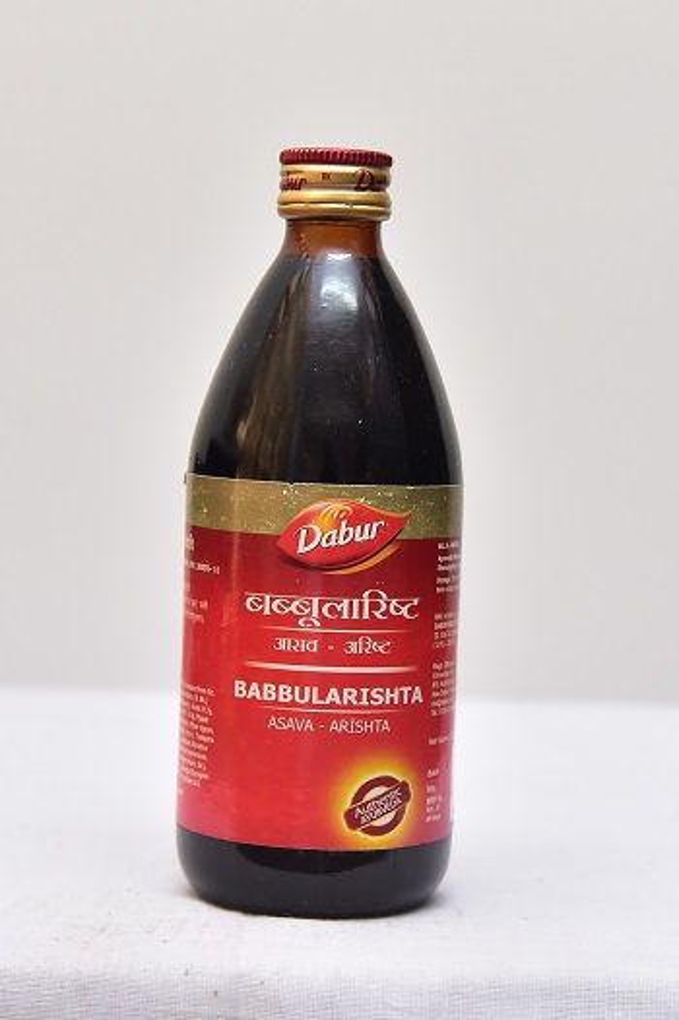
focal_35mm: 55
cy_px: 510
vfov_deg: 36.3
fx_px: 1558
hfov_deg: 24.6
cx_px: 340
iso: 1600
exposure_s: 1/125
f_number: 4.5
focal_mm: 55
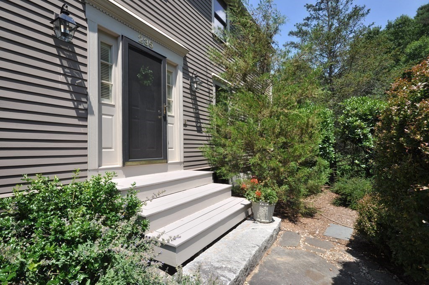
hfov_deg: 90.1
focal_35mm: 18
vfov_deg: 67.2
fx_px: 214
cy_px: 142
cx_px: 214
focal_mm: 12
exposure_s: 1/200
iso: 400
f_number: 14
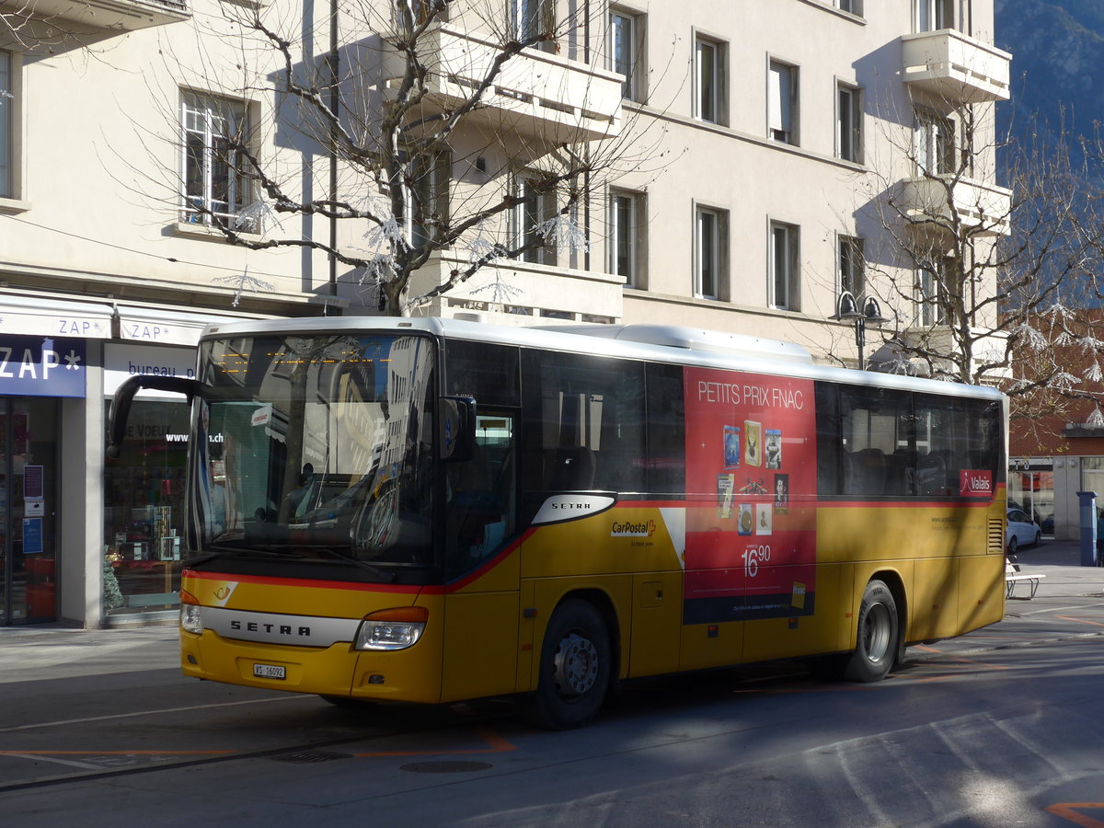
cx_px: 552
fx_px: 1977
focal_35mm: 62
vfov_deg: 23.7
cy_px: 414
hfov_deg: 31.2
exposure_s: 1/640
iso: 80
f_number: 3.7
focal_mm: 12.7
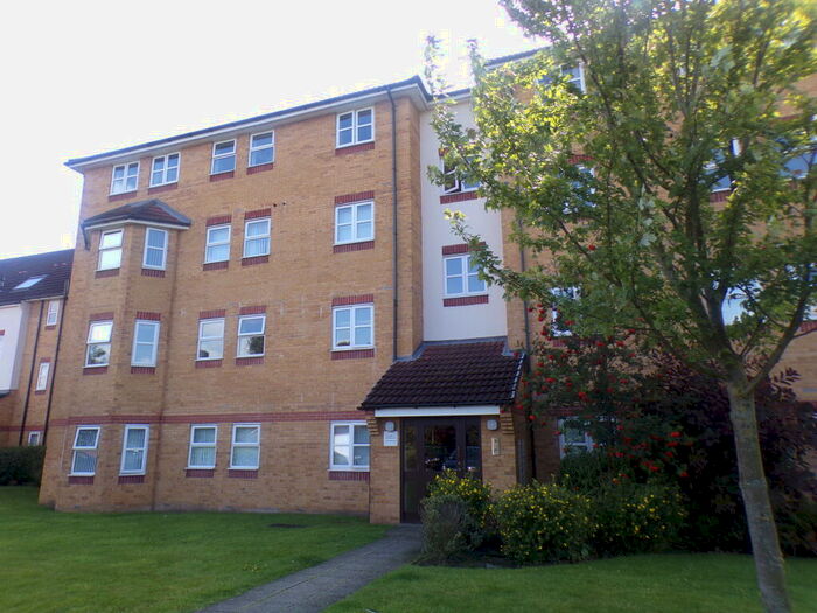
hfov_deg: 71.6
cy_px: 306
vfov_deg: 56.8
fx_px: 566
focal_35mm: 24
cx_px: 408
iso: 80
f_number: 4.3
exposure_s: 1/150
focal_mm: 4.3
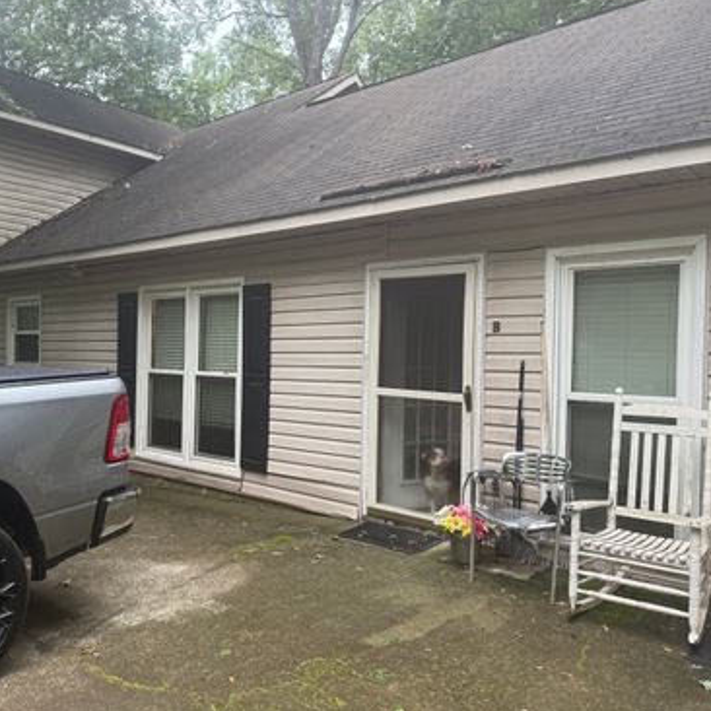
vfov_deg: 55.6
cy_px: 355
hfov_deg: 54.7
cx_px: 249
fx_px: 674
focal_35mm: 29
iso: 200
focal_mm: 6.76
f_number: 1.78
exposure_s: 1/121
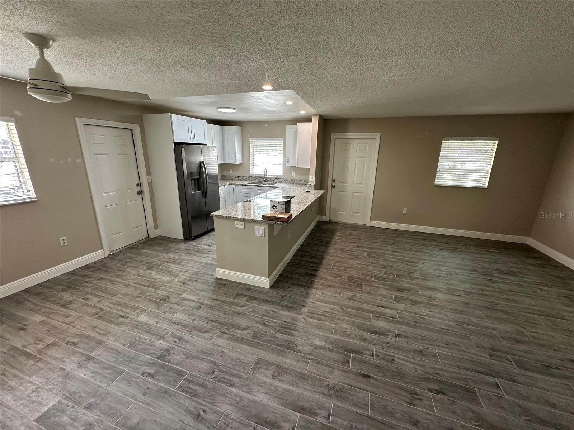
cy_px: 215
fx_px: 232
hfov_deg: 102.1
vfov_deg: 85.7
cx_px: 287
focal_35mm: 14
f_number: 2.2
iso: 200
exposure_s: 1/120
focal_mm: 2.22
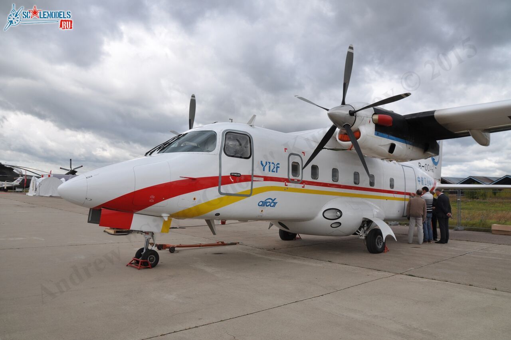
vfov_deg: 50.3
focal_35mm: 26
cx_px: 256
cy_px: 170
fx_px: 361
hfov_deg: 70.5
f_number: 8
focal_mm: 17
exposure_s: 1/250
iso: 200
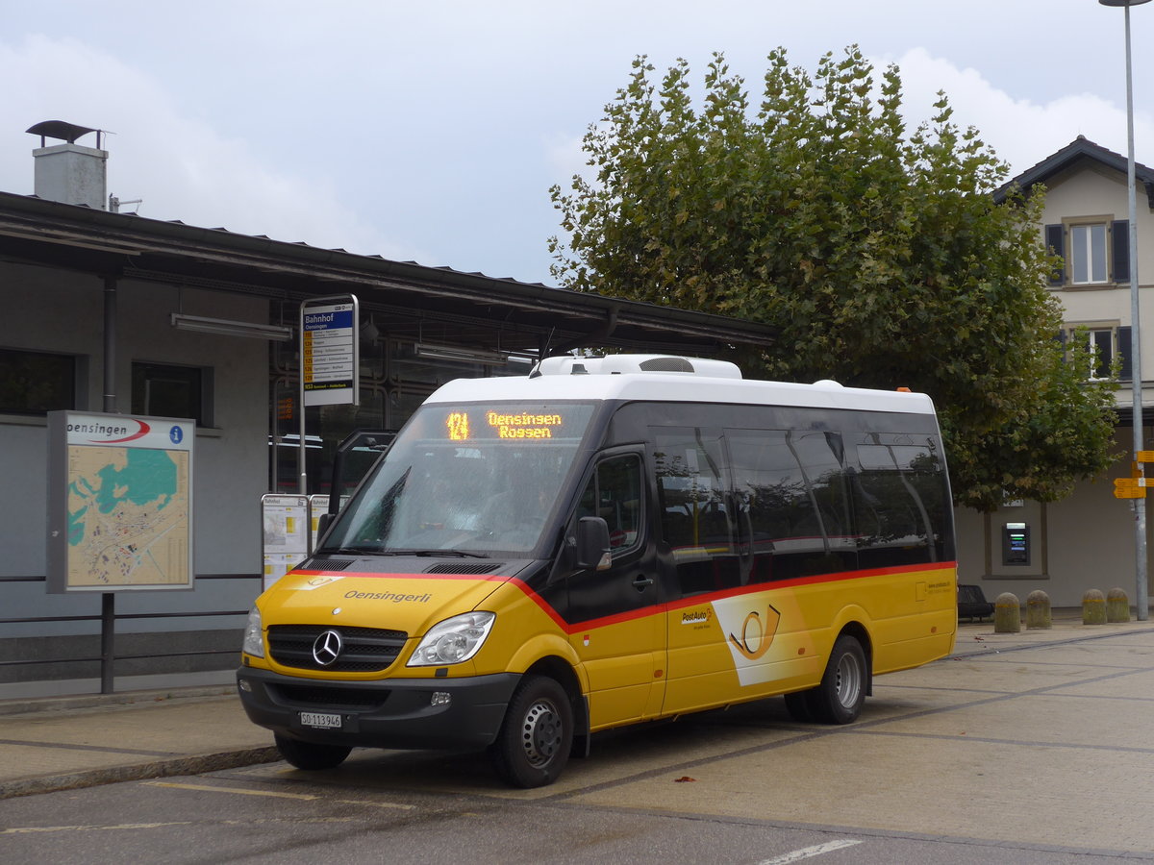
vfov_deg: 22.3
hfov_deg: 29.4
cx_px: 577
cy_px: 432
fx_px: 2200
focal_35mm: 66
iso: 80
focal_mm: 13.4
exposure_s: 1/80
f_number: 3.9
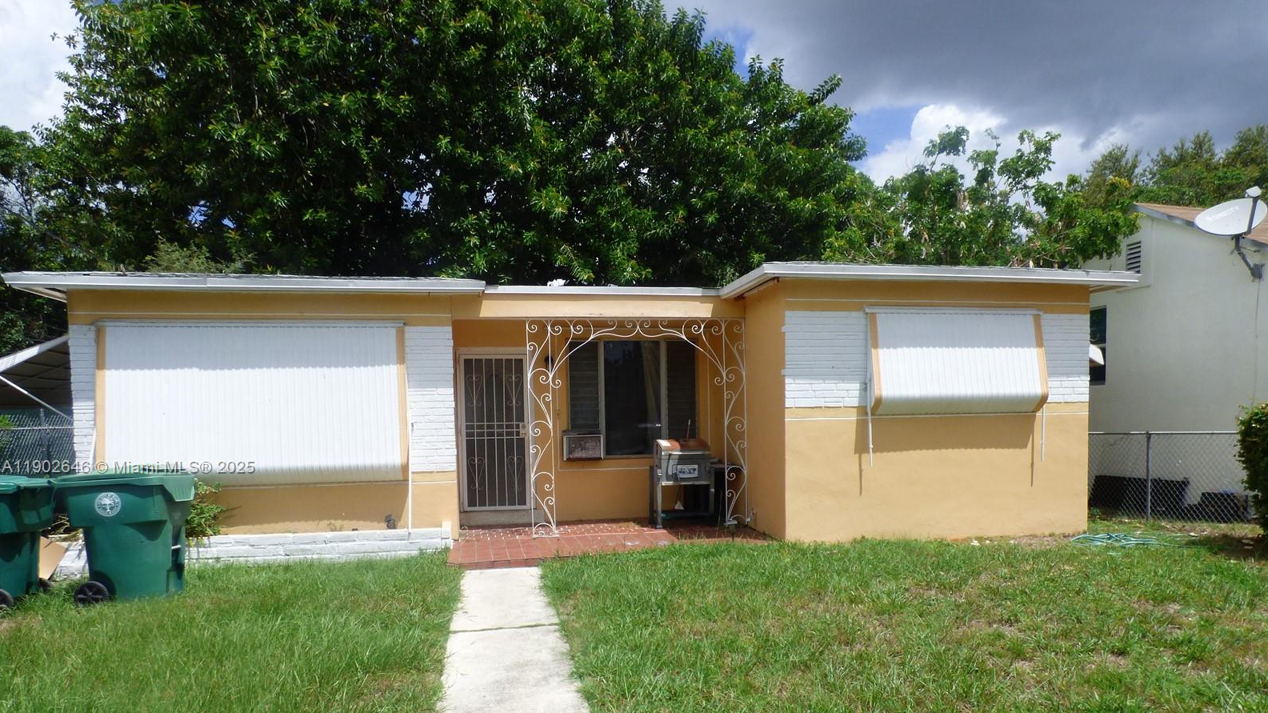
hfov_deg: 81.2
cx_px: 638
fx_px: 740
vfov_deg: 50.6
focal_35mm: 22
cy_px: 468
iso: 100
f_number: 3.2
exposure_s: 1/1600
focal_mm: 3.58
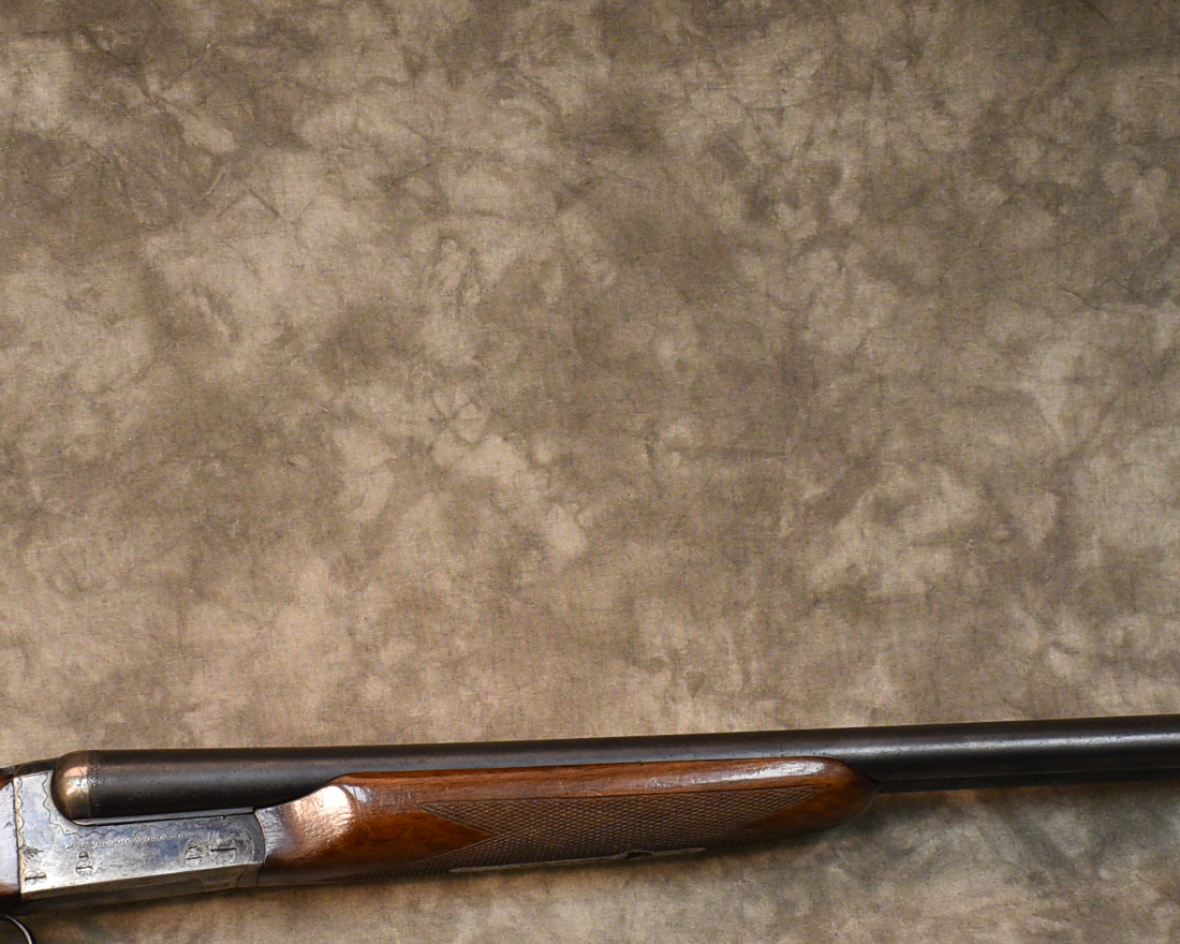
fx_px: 2410
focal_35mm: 69
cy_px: 770
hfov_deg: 27.4
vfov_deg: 21.9
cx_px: 446
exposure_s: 1/125
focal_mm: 18
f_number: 3.5
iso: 900
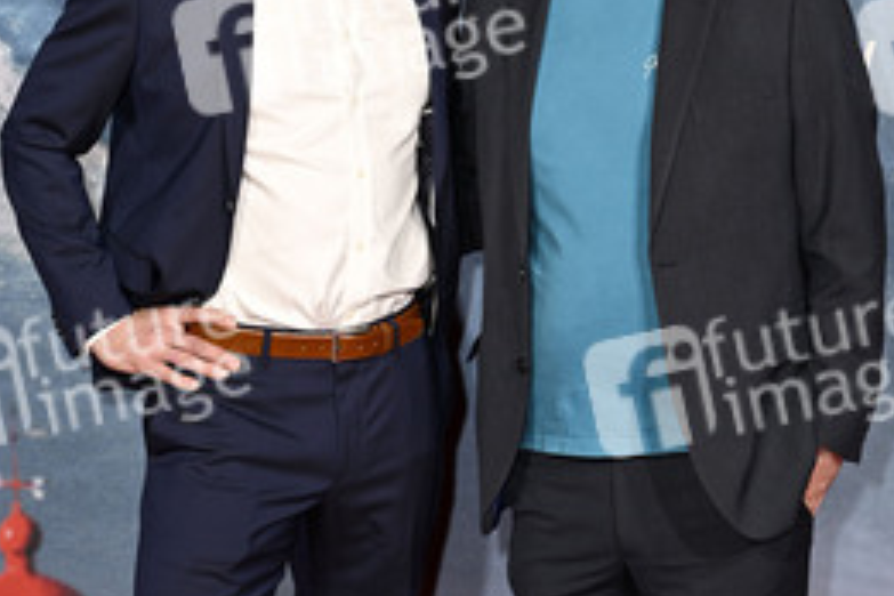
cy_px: 206
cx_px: 449
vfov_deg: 18.9
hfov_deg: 28.1
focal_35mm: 72
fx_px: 1788
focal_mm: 47
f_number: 3.5
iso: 125
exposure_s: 1/200
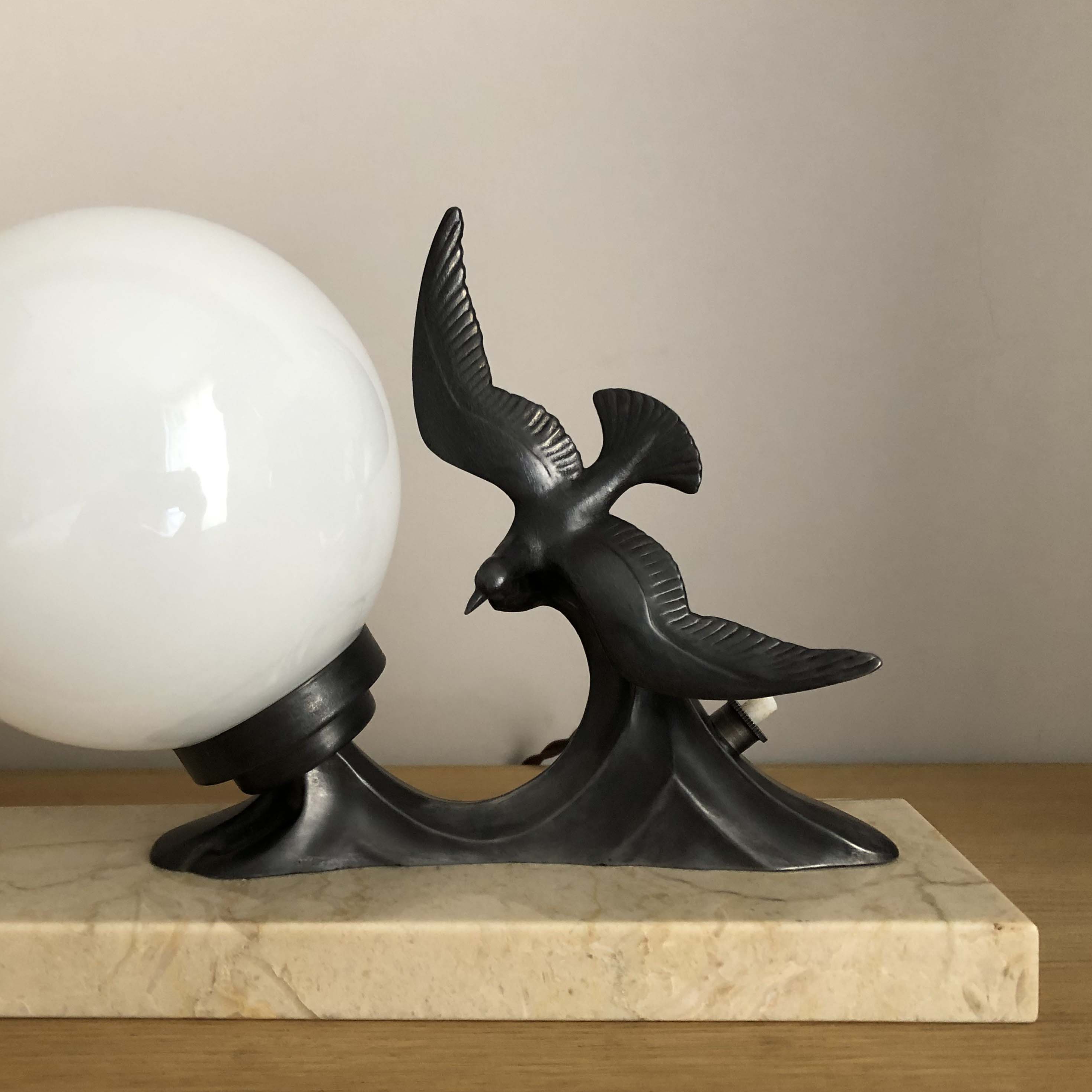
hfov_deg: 48.1
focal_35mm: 34
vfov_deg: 48.5
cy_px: 543
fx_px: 1213
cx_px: 434
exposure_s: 1/15
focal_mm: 3.99
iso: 64
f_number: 1.8
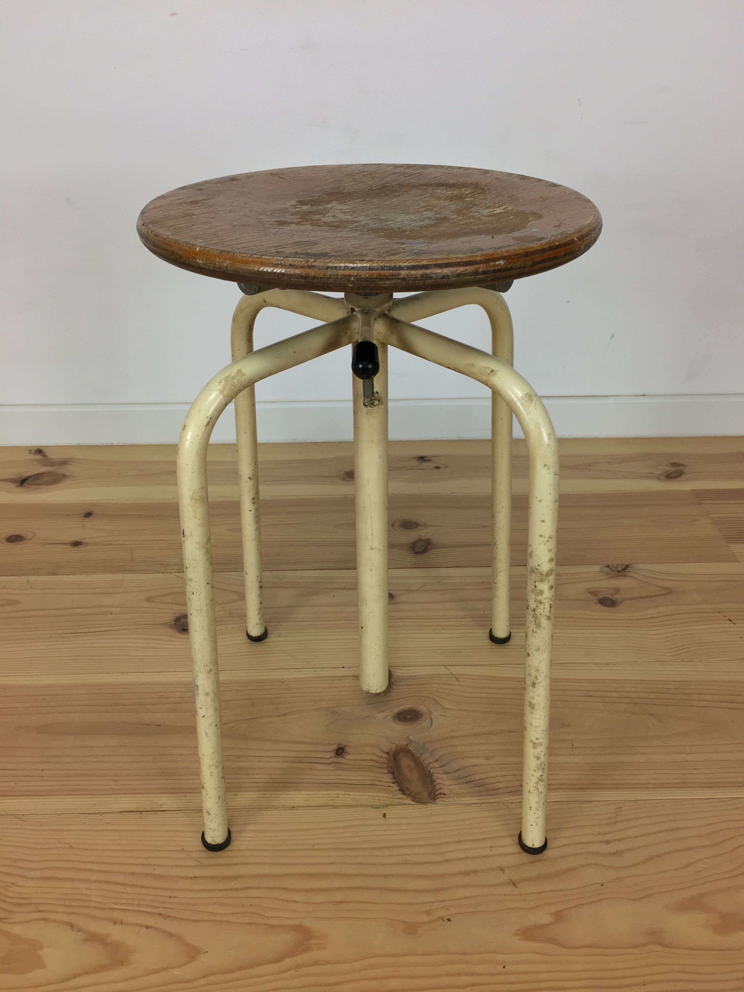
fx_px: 831
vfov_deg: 61.7
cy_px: 496
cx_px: 372
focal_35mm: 29
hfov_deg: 48.2
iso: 40
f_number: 2.2
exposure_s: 1/33
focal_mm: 4.15
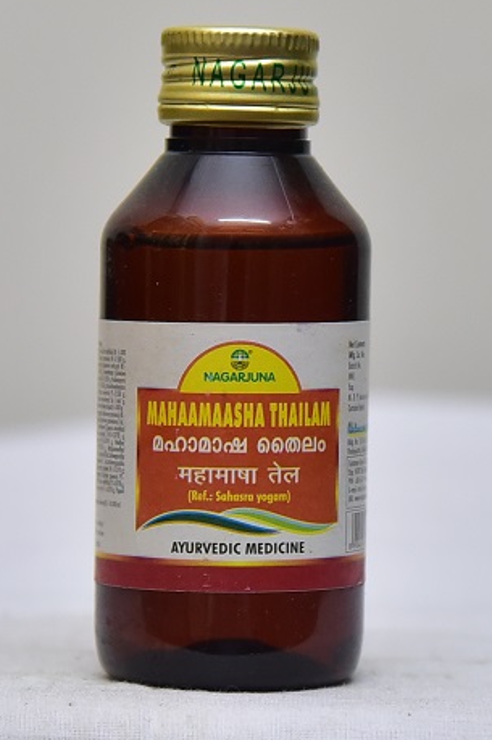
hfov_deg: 15.9
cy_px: 374
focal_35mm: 86
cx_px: 247
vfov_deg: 23.7
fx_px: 1767
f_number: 4.5
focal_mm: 75
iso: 1600
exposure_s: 1/125
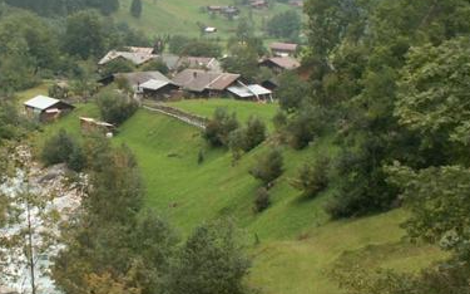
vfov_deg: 15.3
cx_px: 108
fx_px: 1088
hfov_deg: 24.1
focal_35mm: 85
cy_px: 107
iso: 50
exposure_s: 1/40
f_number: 3.2
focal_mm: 7.75
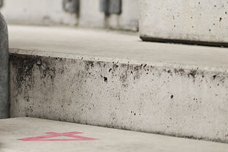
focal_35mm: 202
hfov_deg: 10.0
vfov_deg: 6.7
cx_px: -77
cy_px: -84
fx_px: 1279
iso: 500
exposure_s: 1/400
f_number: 1.3
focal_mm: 50
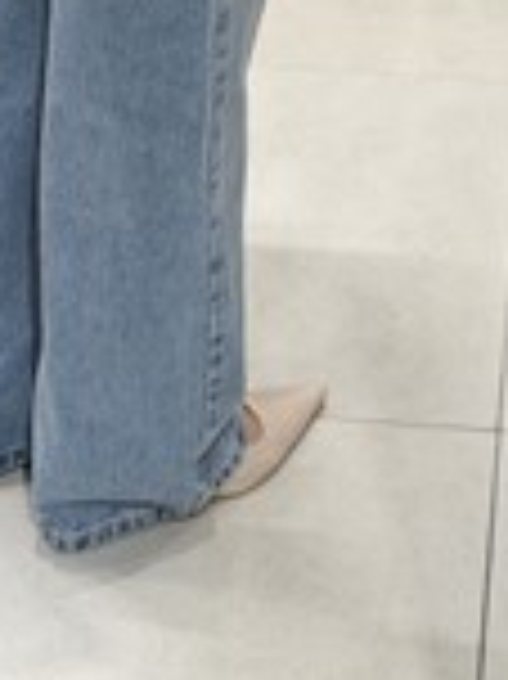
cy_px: -279
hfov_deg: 10.4
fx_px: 2782
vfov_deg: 13.3
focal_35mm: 142
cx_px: 339
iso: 50
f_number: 1.78
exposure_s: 1/100
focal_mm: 6.76
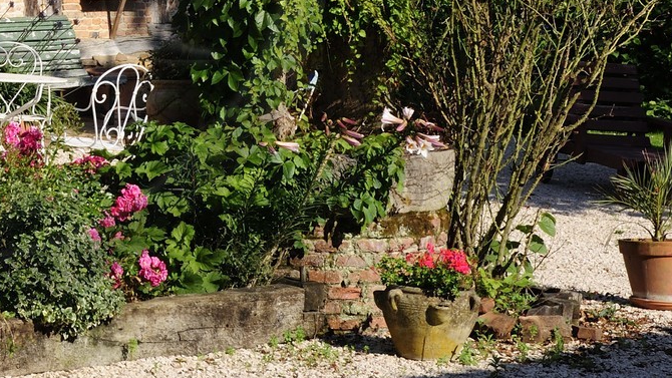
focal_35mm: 175
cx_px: -75
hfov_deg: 12.1
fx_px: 3119
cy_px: -103
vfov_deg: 6.9
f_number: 14
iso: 200
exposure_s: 1/160
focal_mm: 70
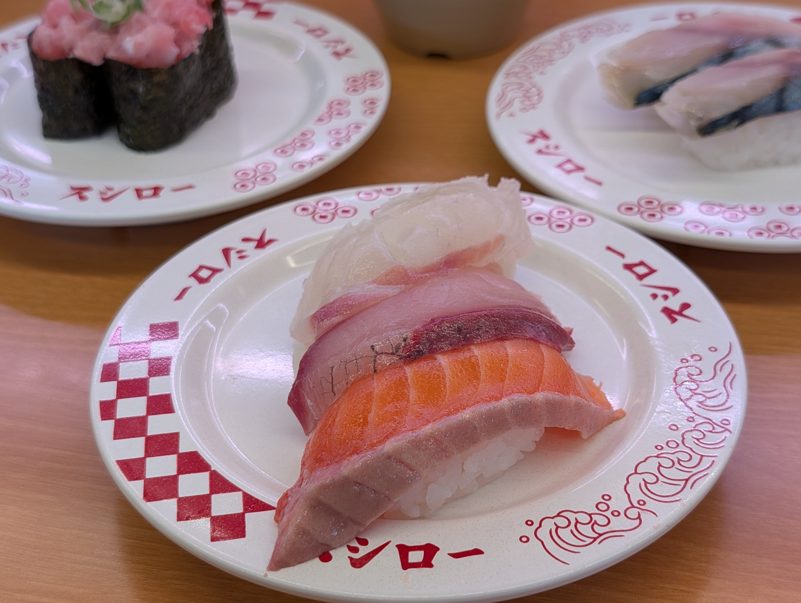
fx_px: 1135
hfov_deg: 38.9
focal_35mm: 49
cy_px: 302
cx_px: 400
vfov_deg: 29.7
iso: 21
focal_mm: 6.9
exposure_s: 1/60.3
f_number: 1.68
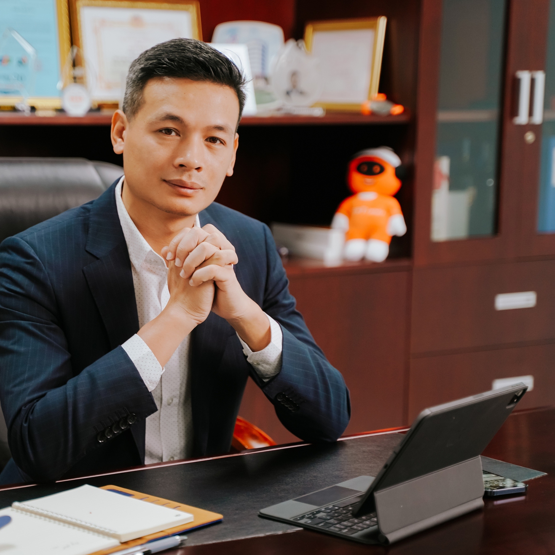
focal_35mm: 80
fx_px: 1451
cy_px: 275
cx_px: 193
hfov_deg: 21.6
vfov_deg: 21.7
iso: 250
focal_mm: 62
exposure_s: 1/125
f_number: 2.8
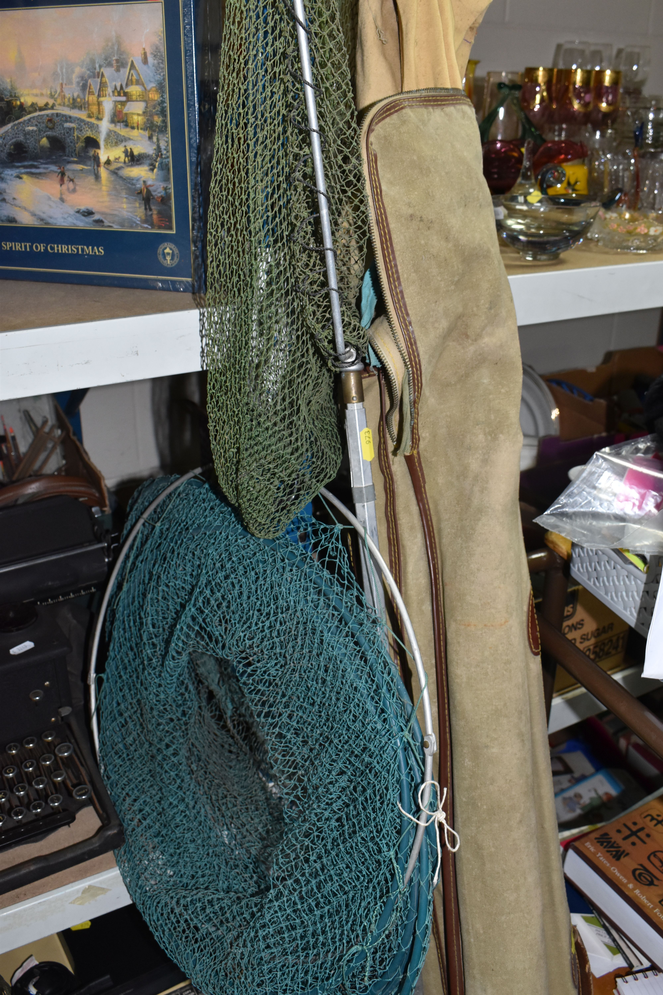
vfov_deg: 57.2
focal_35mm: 33
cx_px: 332
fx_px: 912
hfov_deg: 40.0
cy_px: 498
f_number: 7.1
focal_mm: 22
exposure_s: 1/60
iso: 800
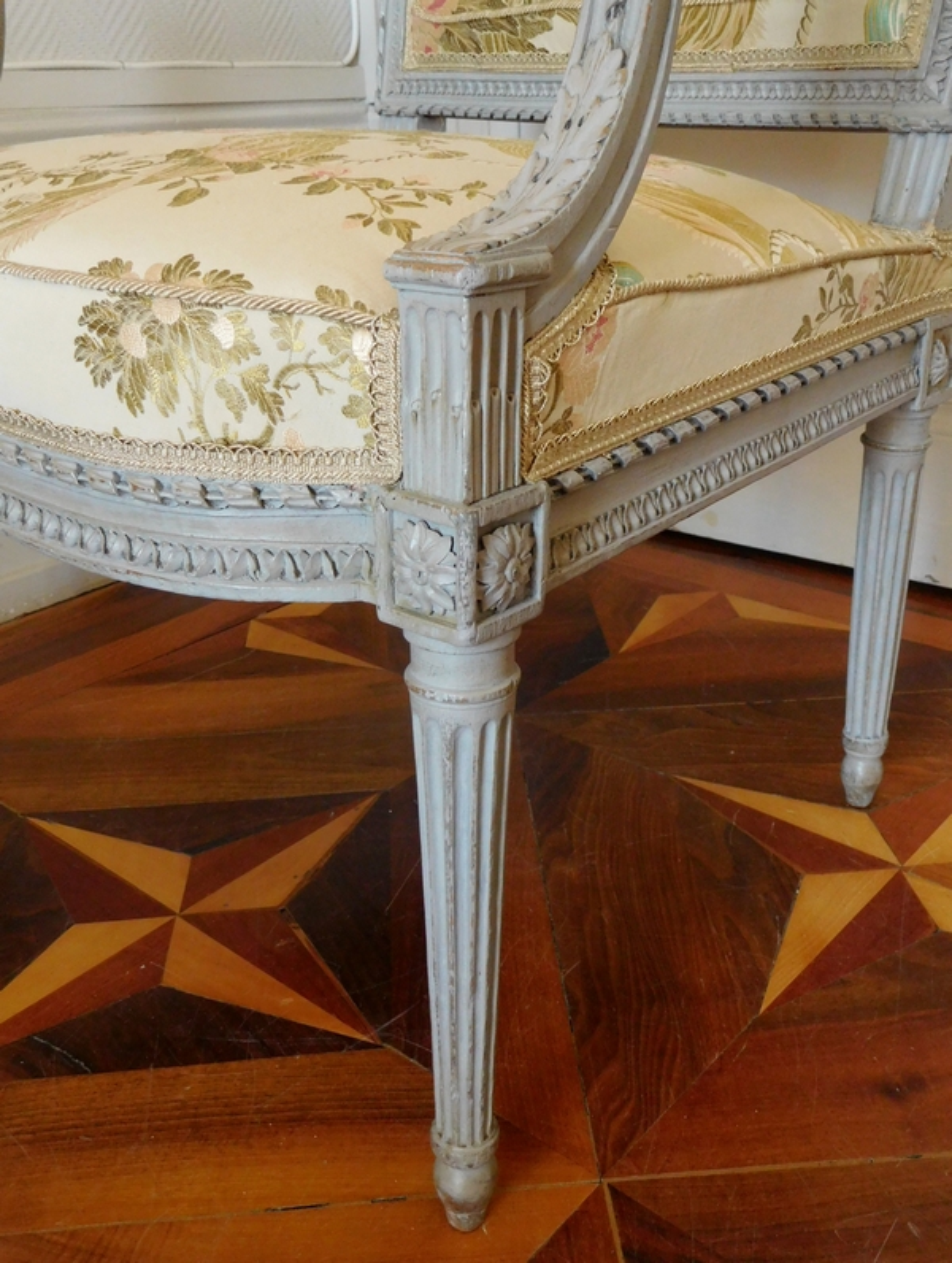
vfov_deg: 56.7
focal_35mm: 32
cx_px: 476
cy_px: 632
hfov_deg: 44.3
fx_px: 1170
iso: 400
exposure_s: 1/30
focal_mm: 5.7
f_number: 3.6
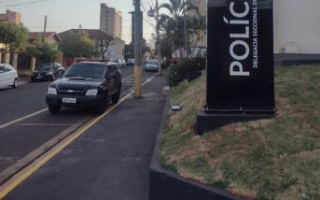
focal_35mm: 39
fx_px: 340
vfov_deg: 31.8
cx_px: 196
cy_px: 38
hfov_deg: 50.0
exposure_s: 1/1263
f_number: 1.7
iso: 100
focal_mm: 4.71
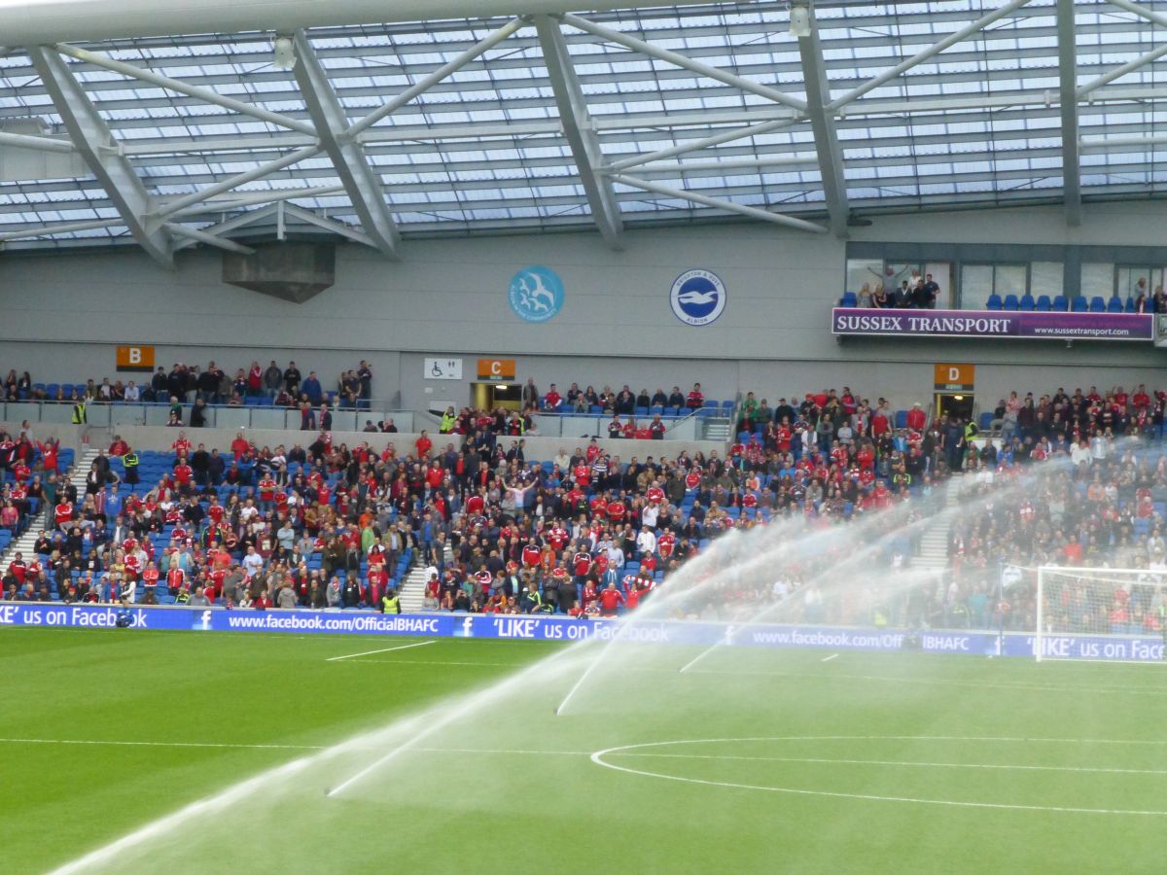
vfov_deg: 10.8
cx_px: 584
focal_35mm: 137
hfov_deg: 14.4
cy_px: 438
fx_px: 4619
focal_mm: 24.4
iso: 800
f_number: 5.4
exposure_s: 1/125
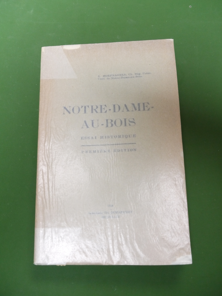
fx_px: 239
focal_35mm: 28
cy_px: 148
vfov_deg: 63.4
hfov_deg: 49.7
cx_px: 111
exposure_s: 1/60
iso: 1000
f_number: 5.6
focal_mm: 14
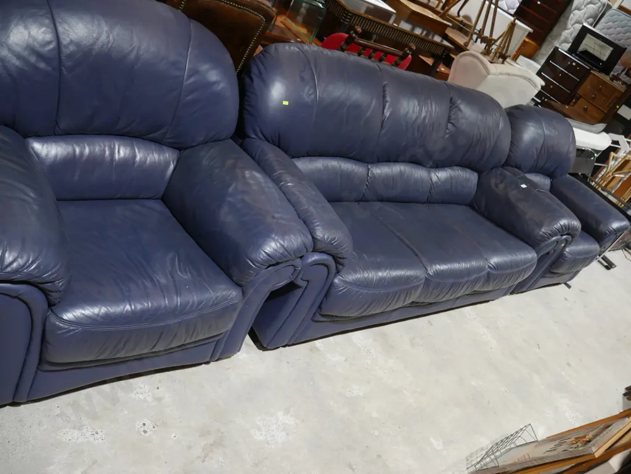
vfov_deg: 49.8
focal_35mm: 28
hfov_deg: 63.4
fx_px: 511
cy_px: 237
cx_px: 316
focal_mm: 14
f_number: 3.5
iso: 400
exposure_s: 1/60
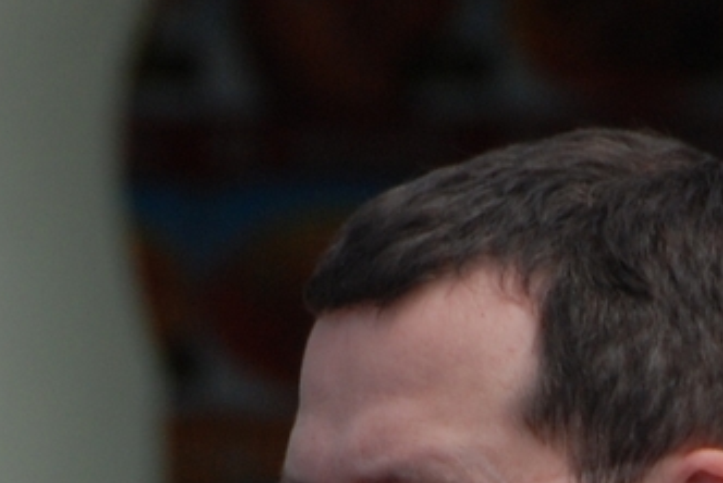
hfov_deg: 1.2
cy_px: 776
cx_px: 697
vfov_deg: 0.8
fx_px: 34874
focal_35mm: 1735
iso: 200
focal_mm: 200
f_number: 8
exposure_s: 1/500
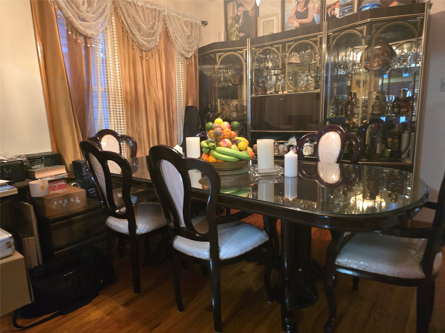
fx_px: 296
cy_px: 166
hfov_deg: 73.9
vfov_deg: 58.9
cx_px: 222
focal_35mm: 23
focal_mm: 6.3
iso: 1600
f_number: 1.7
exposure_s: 1/60
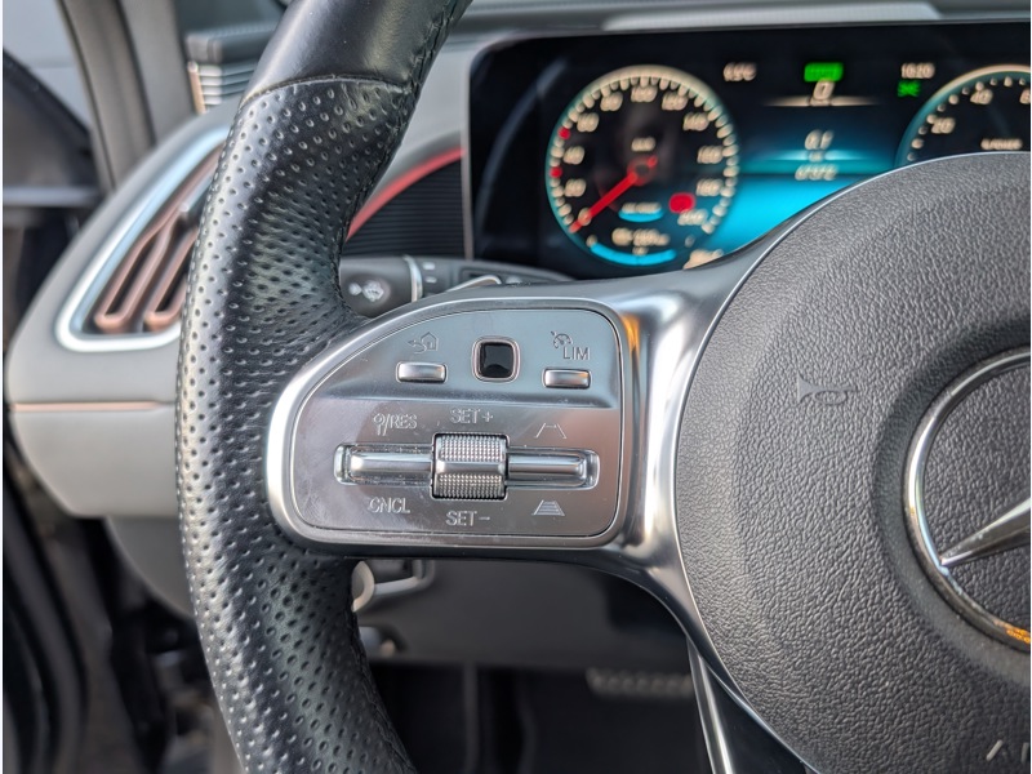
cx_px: 516
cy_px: 387
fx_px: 716
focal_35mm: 24
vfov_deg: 56.8
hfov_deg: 71.6
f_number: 1.68
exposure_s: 1/89.1
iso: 21
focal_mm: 6.9
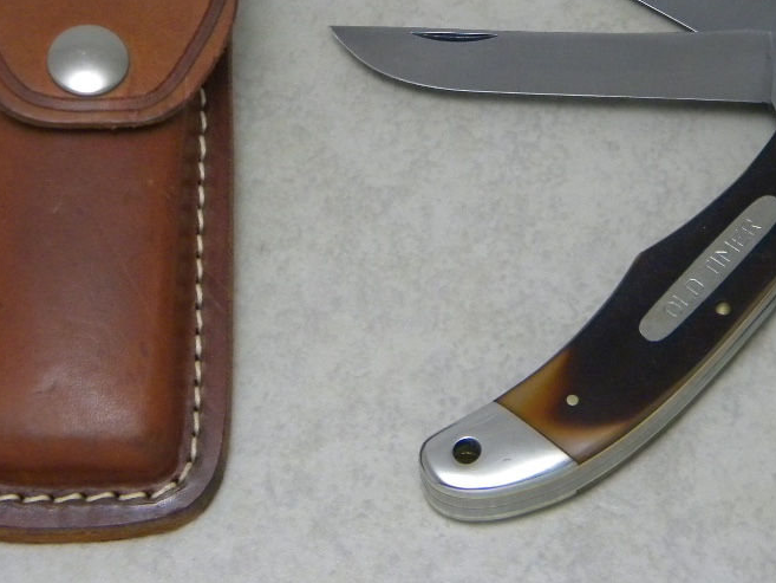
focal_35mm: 102
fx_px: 2287
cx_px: 407
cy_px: 167
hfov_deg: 19.3
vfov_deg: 14.5
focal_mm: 12.2
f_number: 4.3
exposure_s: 1/35
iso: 400
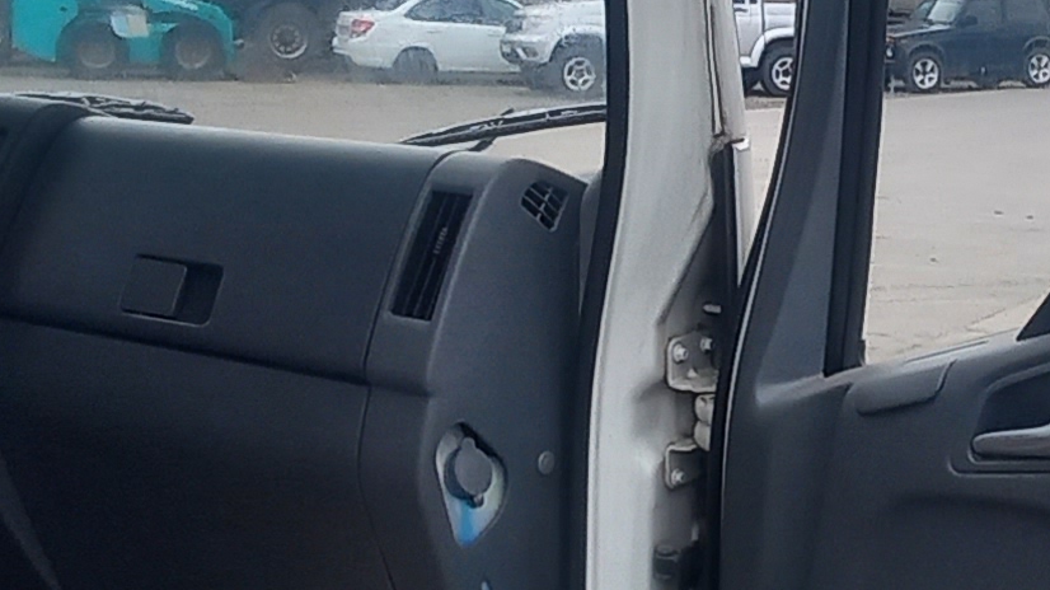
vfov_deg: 21.2
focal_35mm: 56
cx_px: 875
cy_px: 132
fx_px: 1559
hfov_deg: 35.7
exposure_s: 1/343
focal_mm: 1.42
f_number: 2.2
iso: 40
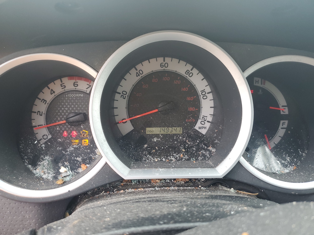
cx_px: 157
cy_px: 118
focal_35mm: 26
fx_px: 236
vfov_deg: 53.1
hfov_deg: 67.3
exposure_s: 1/120
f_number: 1.5
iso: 73
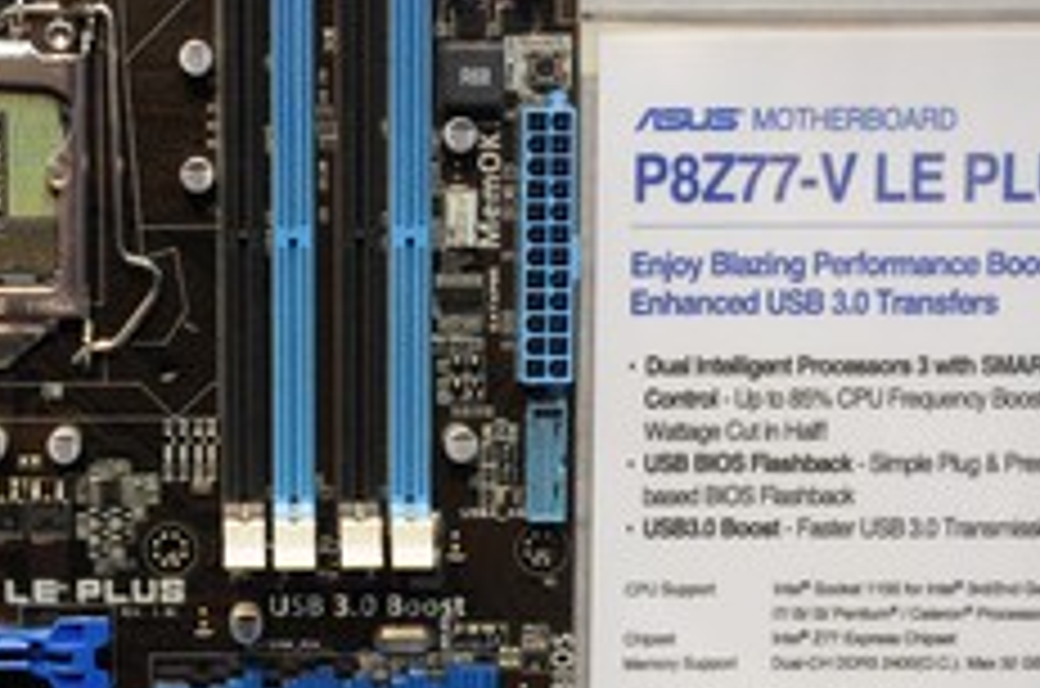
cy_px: 497
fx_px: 3036
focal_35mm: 105
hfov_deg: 19.3
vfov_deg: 12.9
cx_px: 239
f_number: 4
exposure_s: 1/100
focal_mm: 27
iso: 1600
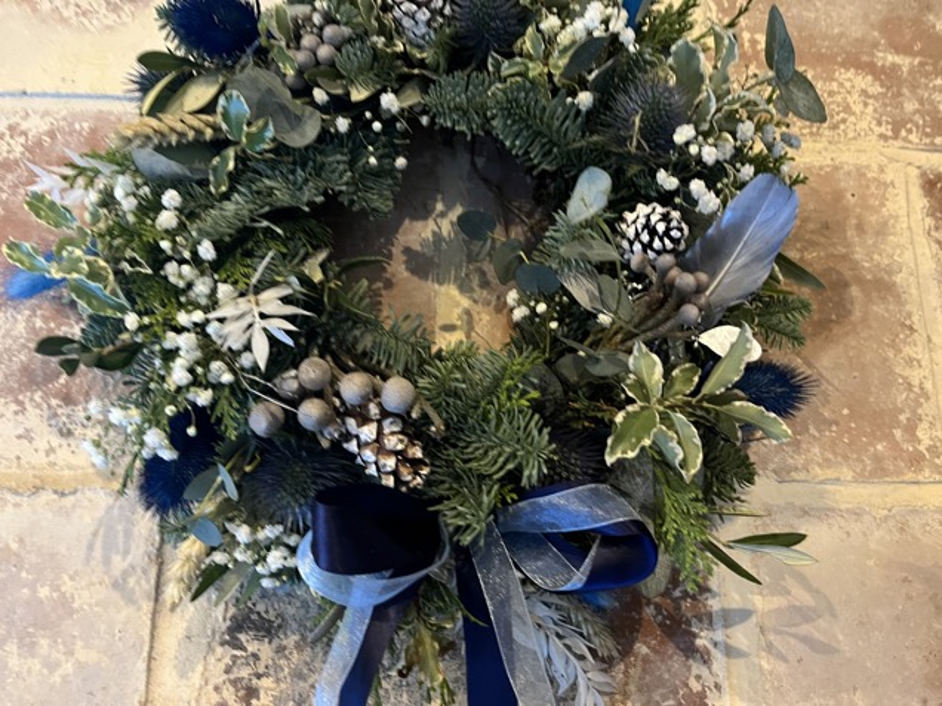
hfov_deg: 67.3
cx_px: 471
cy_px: 353
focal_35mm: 26
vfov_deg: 53.1
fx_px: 708
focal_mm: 5.1
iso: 640
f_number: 1.6
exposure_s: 1/25
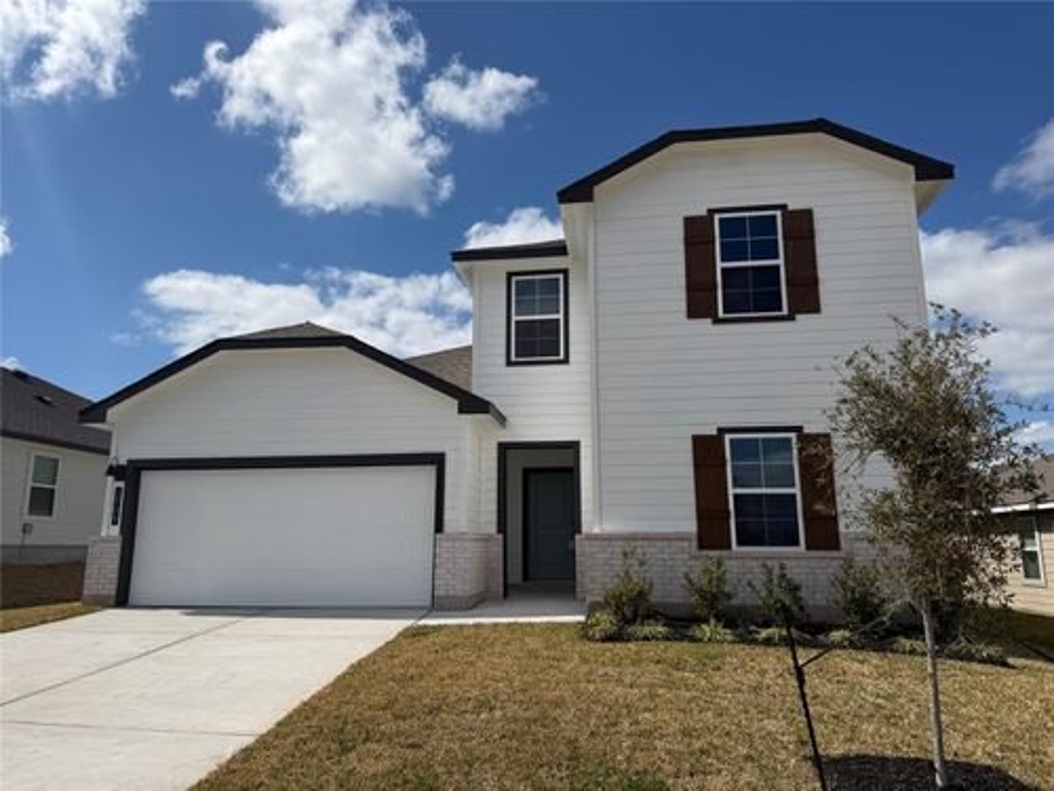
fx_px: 731
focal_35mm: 24
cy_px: 396
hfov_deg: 71.6
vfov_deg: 56.8
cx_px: 527
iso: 80
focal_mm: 6.76
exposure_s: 1/10309
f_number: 1.78
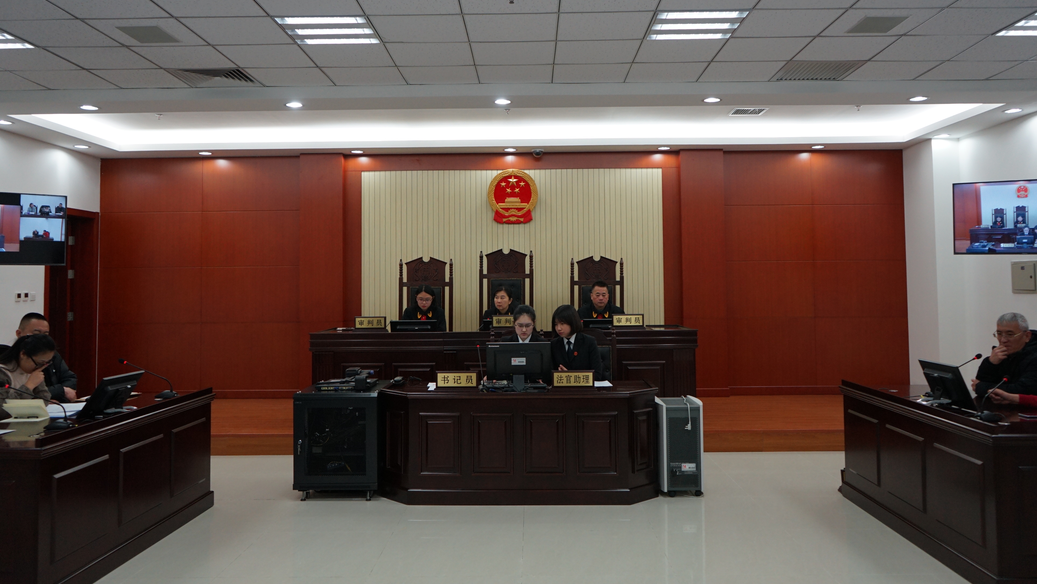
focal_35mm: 30
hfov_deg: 64.3
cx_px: 520
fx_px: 825
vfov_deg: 38.8
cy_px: 238
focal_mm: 28
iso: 1000
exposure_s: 1/160
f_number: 4
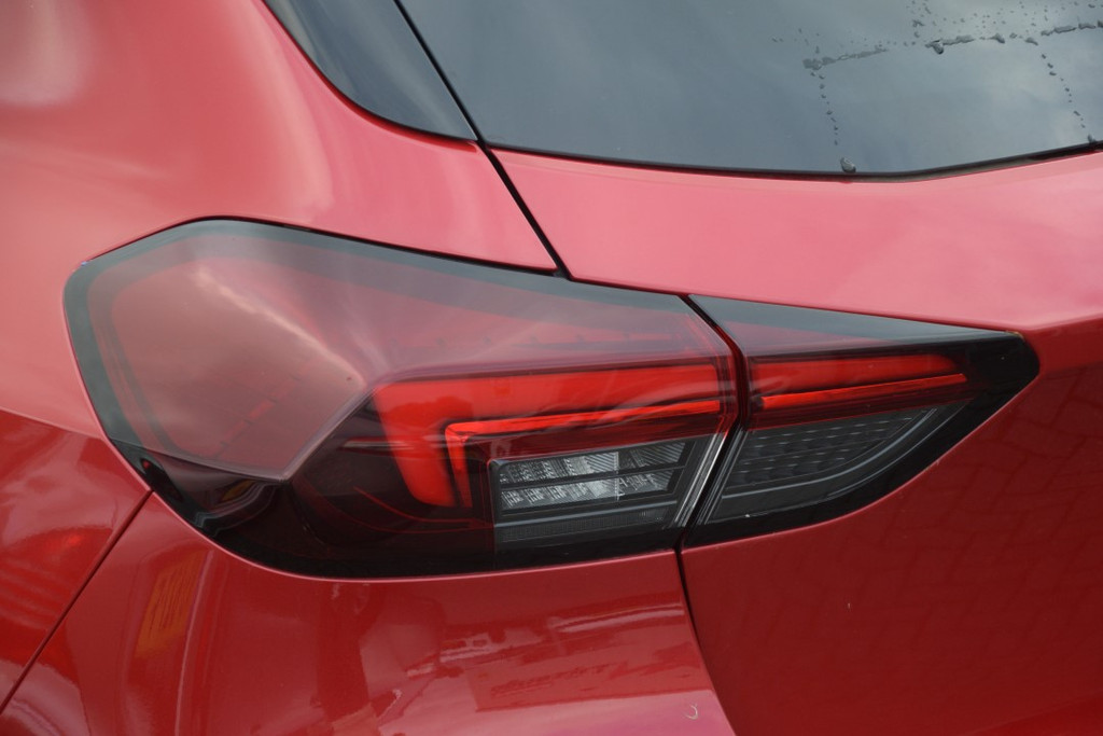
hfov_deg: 16.1
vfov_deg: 10.8
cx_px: 552
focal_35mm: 128
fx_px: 3907
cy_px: 368
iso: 450
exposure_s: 1/250
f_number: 5.6
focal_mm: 85
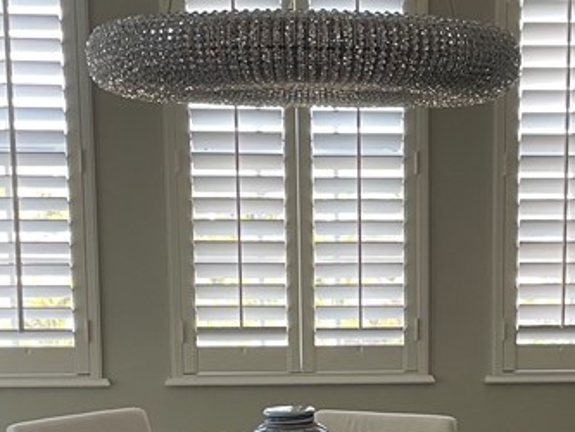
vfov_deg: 18.1
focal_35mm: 80
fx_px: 1329
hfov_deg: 24.2
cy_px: 415
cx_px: 423
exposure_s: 1/79
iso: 125
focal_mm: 4.2
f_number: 1.6
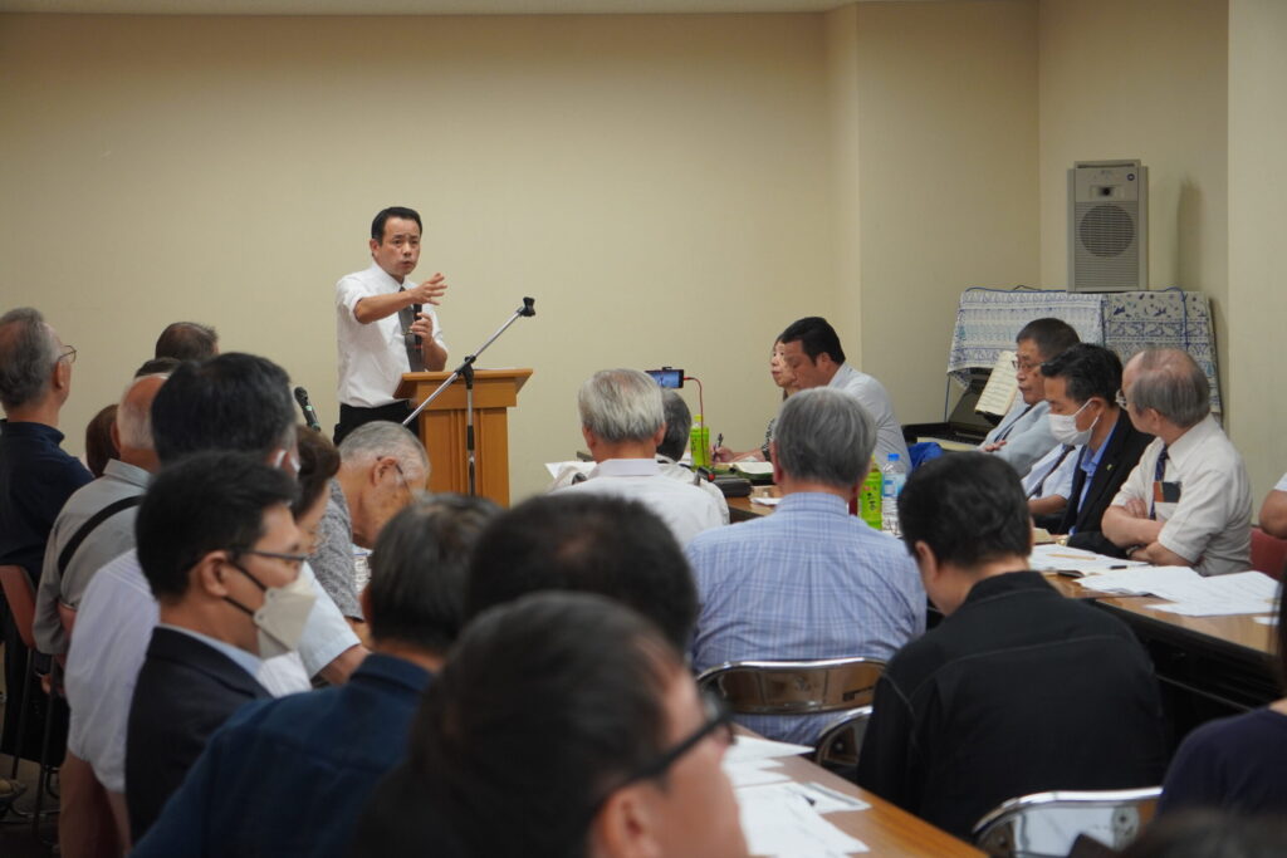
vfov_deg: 16.6
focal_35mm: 82
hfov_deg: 24.6
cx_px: 644
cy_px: 429
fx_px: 2950
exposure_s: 1/160
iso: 640
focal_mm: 55
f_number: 4.5
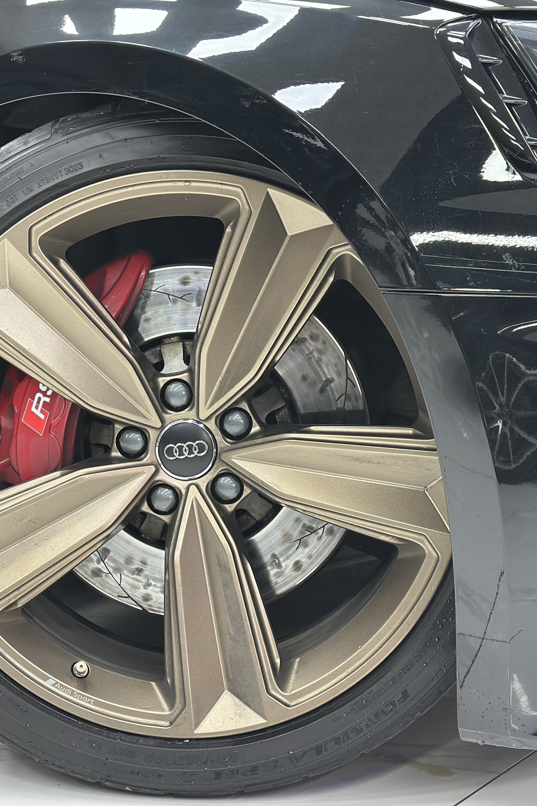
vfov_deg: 30.1
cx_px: 184
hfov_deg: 20.3
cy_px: 404
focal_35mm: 67
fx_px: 1499
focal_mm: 6.86
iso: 160
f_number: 1.78
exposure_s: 1/54
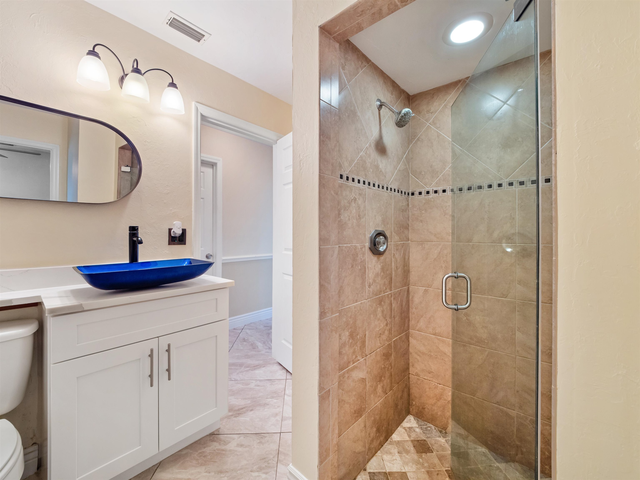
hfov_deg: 102.1
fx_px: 259
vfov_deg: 85.7
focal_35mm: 14
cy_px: 240
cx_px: 320
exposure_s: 1/3
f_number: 7.1
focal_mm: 7
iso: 200
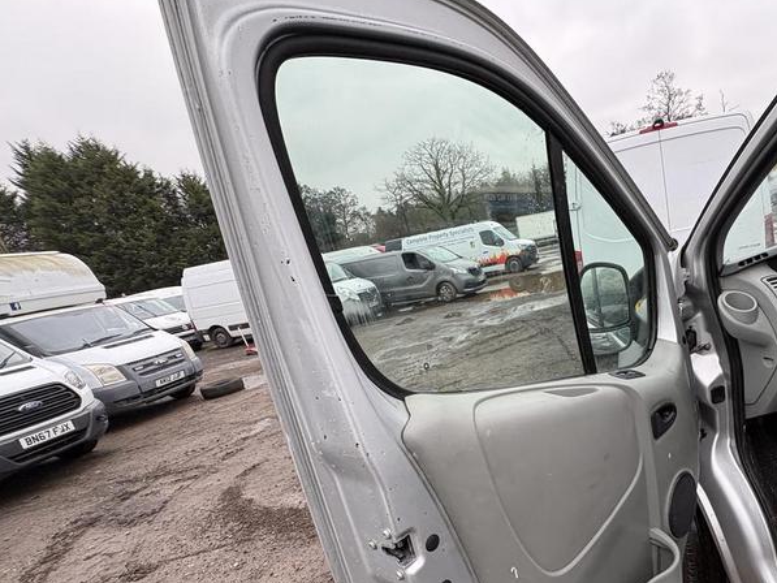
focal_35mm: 21
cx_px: 531
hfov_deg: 76.0
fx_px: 471
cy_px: 380
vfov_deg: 62.2
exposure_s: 1/99
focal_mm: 2.22
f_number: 2.2
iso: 160
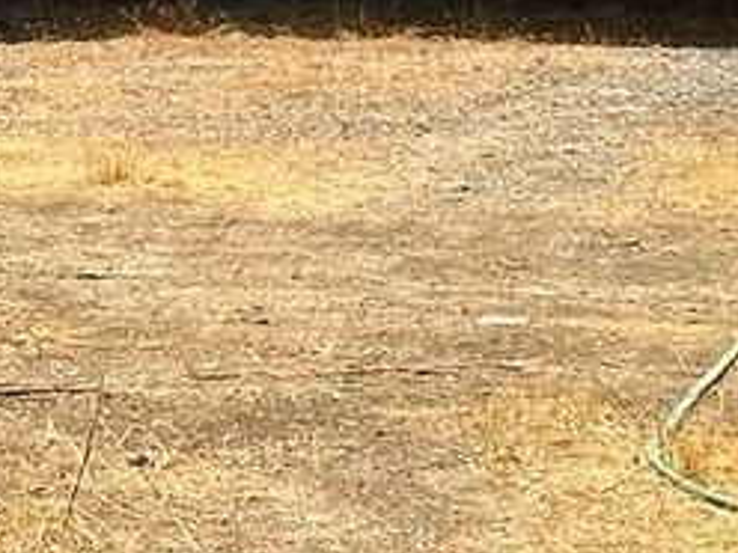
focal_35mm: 248
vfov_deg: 5.9
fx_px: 5287
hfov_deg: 7.6
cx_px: -875
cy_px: -482
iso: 64
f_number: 1.78
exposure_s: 1/6623
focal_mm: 6.86
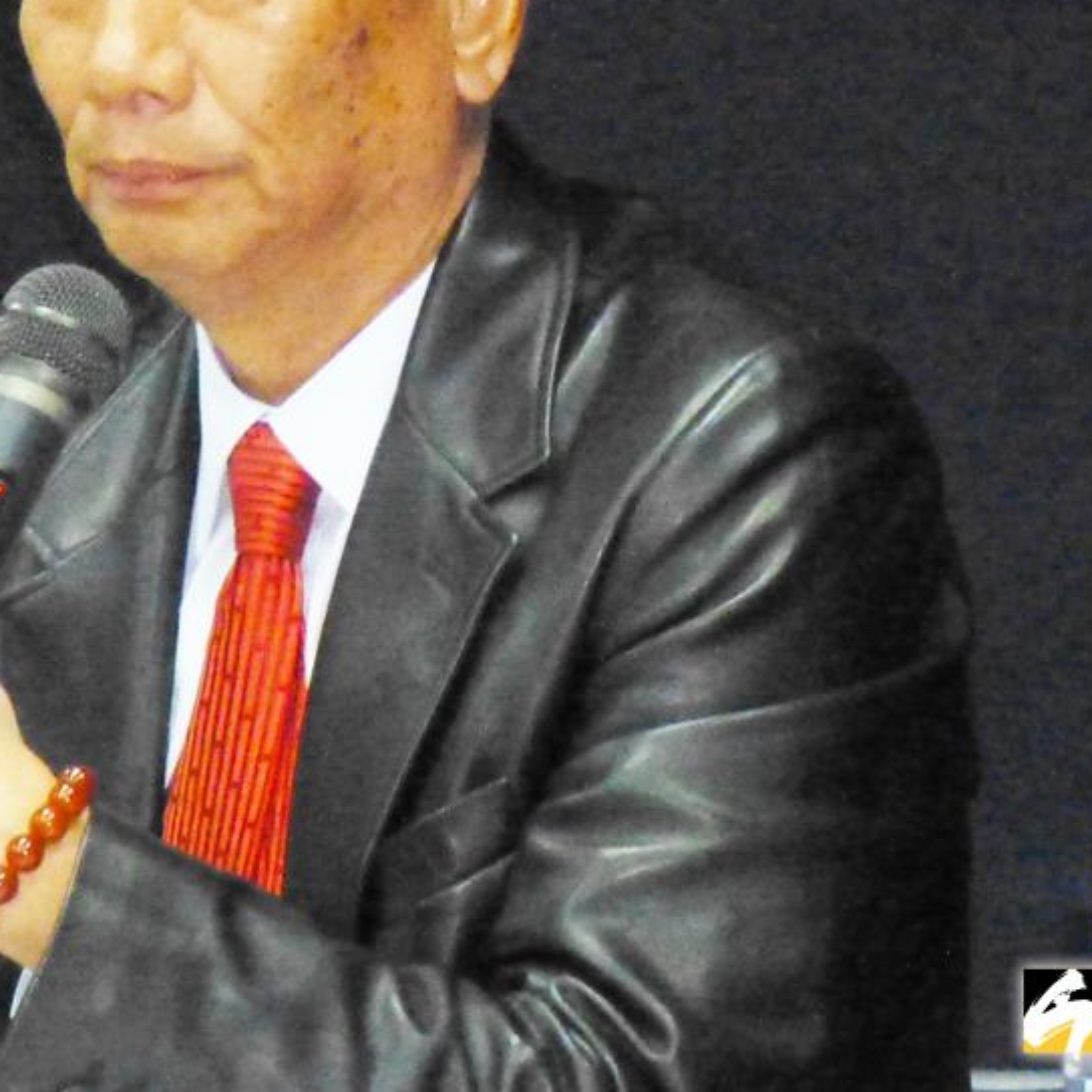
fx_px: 13420
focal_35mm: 376
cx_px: 271
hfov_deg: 4.7
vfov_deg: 4.7
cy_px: 286
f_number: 5.6
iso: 1600
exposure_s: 1/60
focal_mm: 38.2
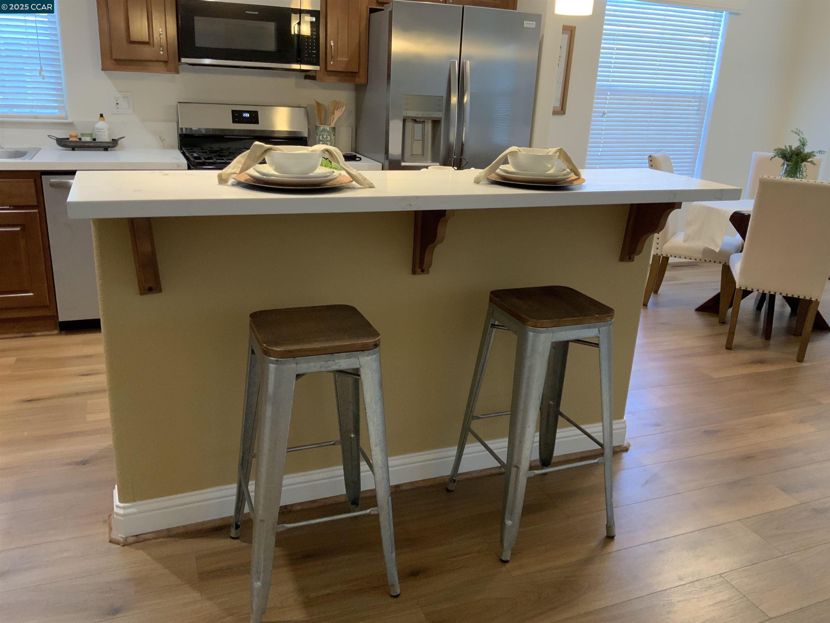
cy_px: 312
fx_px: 695
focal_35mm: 29
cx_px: 415
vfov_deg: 48.2
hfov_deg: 61.7
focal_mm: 3
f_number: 1.8
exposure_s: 1/60
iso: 200
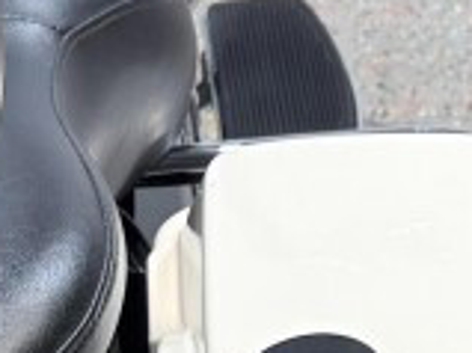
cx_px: -168
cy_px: 869
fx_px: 2384
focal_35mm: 175
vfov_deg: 7.8
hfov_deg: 11.0
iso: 32
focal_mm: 5.96
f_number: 1.6
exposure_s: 1/120
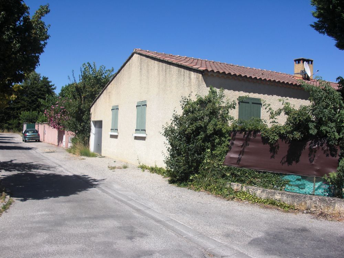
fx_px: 358
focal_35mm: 36
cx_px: 172
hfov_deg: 51.4
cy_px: 129
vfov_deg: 39.7
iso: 50
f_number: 7.9
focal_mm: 6.3
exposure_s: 1/160
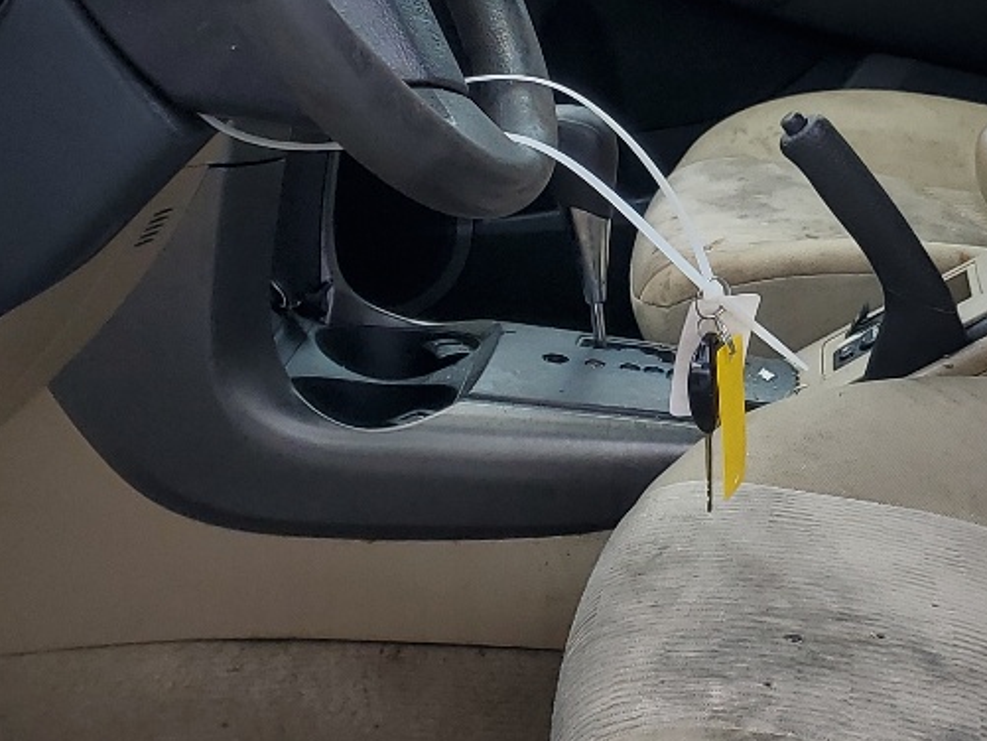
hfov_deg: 23.2
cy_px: 229
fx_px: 2367
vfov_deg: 17.7
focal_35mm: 83
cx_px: 780
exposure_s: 1/1250
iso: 50
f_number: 1.5
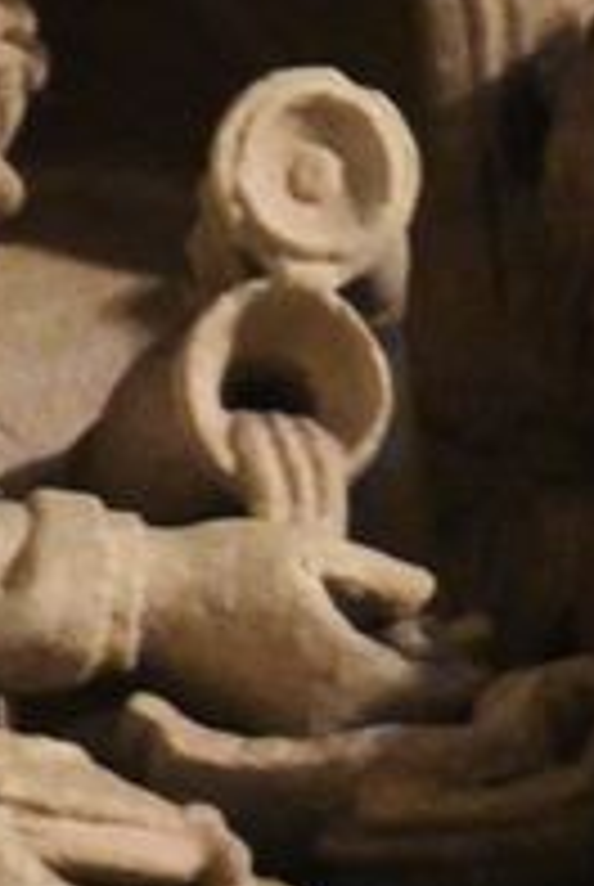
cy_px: 549
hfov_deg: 1.7
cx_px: 155
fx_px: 20340
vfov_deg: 2.5
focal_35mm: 825
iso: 12800
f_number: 5.3
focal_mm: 155
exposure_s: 1/30
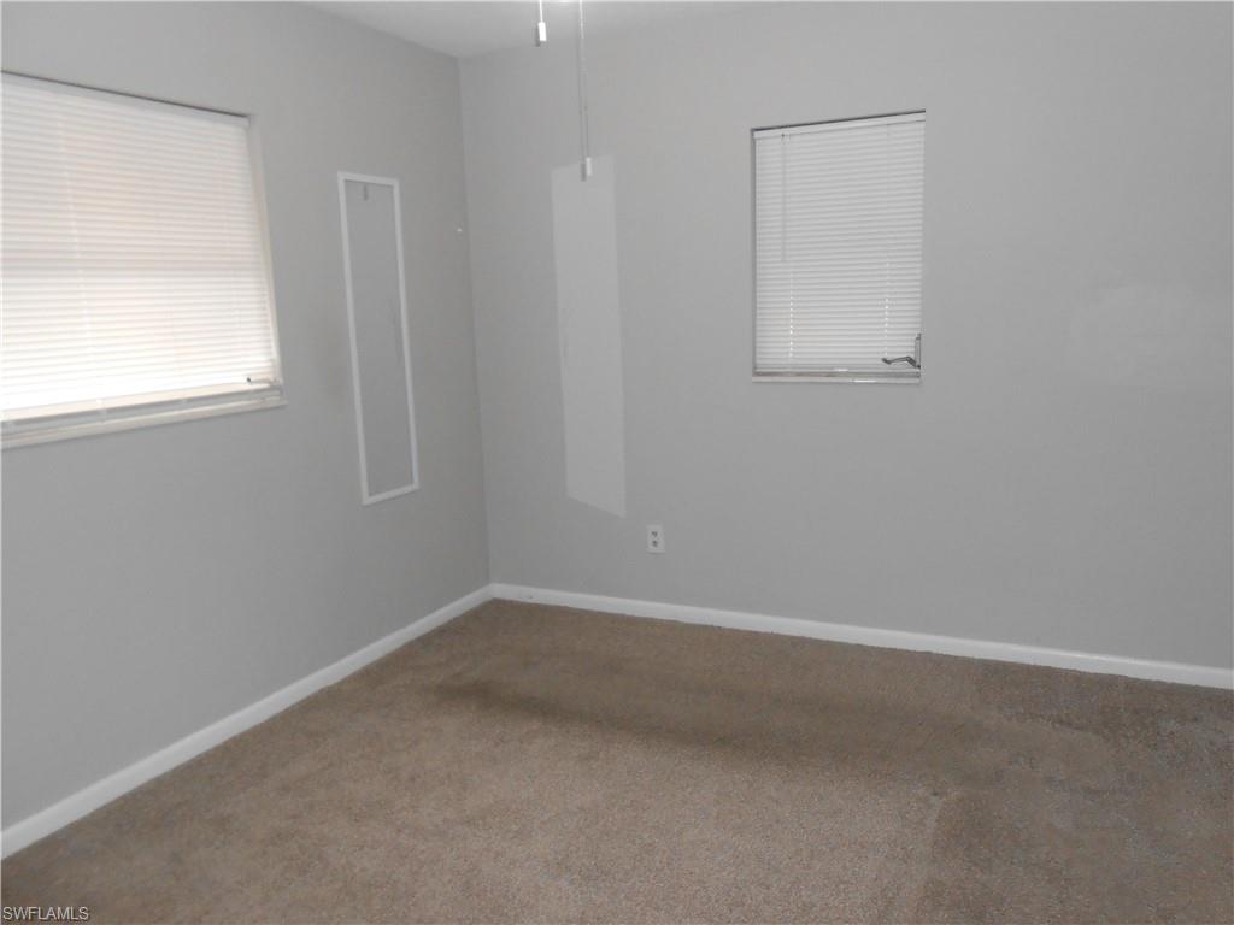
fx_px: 927
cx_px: 617
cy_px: 462
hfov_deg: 67.3
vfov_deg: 53.1
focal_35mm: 26
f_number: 3.5
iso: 250
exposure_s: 1/25
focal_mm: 4.6
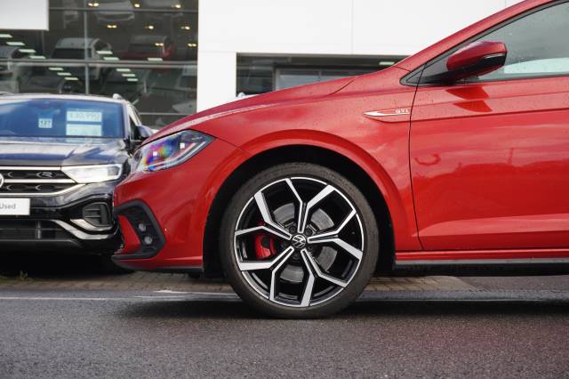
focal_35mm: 57
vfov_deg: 23.8
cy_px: 190
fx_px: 900
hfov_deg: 35.1
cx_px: 284
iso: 250
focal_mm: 38
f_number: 5.6
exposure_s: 1/160
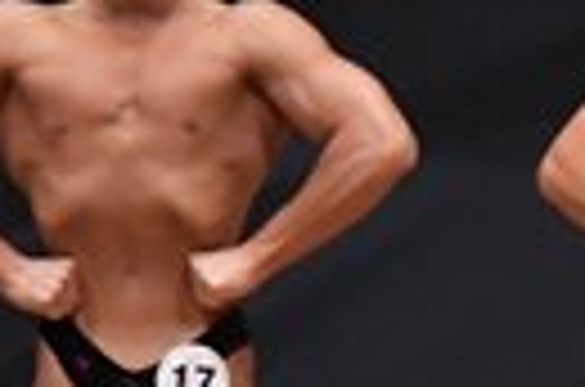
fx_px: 16275
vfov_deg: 1.4
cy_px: 436
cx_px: 1487
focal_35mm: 1004
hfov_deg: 2.0
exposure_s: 1/400
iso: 5000
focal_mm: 112
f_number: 5.6
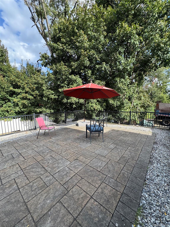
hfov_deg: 85.7
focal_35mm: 14
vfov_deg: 102.1
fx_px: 92
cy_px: 114
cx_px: 85
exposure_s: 1/341
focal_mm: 2.22
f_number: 2.2
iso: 50
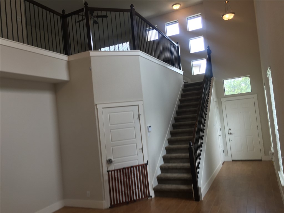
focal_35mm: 29
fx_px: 238
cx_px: 142
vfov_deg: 48.2
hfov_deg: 61.7
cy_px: 106
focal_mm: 4.15
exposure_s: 1/60
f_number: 2.2
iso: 32
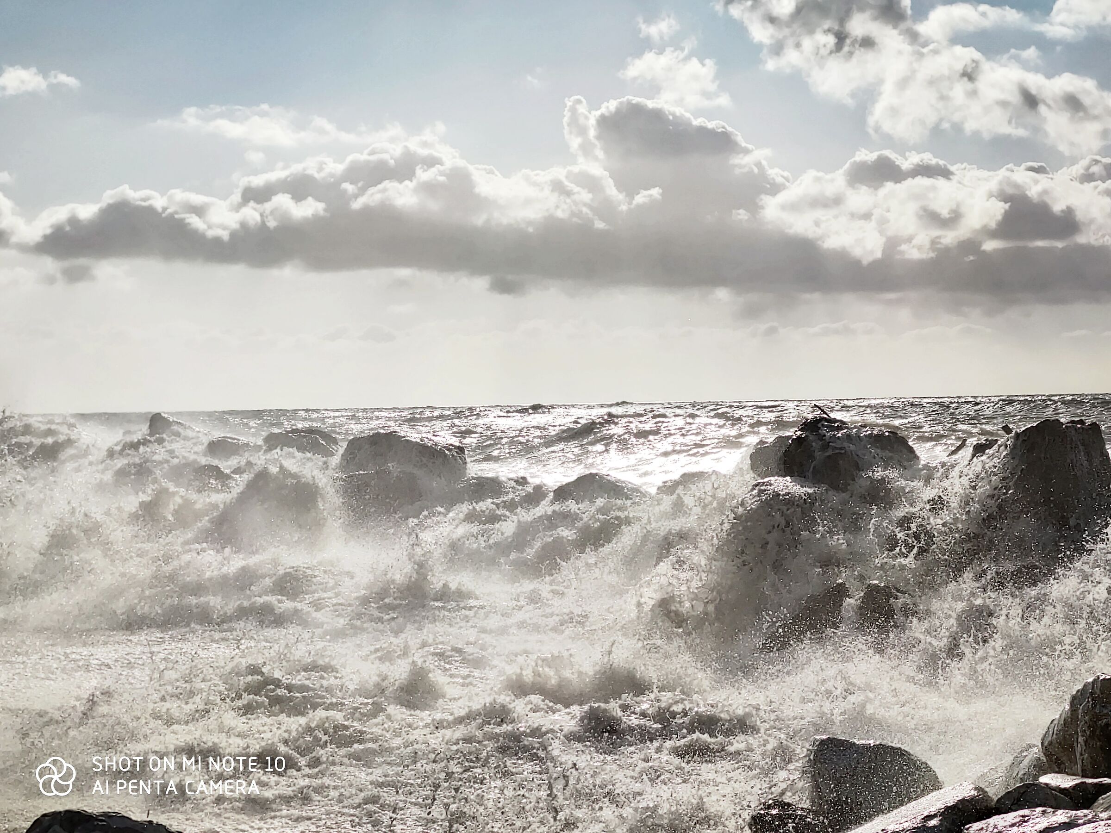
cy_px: 416
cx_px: 556
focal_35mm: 41
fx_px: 1316
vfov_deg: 35.1
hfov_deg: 45.8
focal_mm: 8.16
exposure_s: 1/11940
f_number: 2
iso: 100
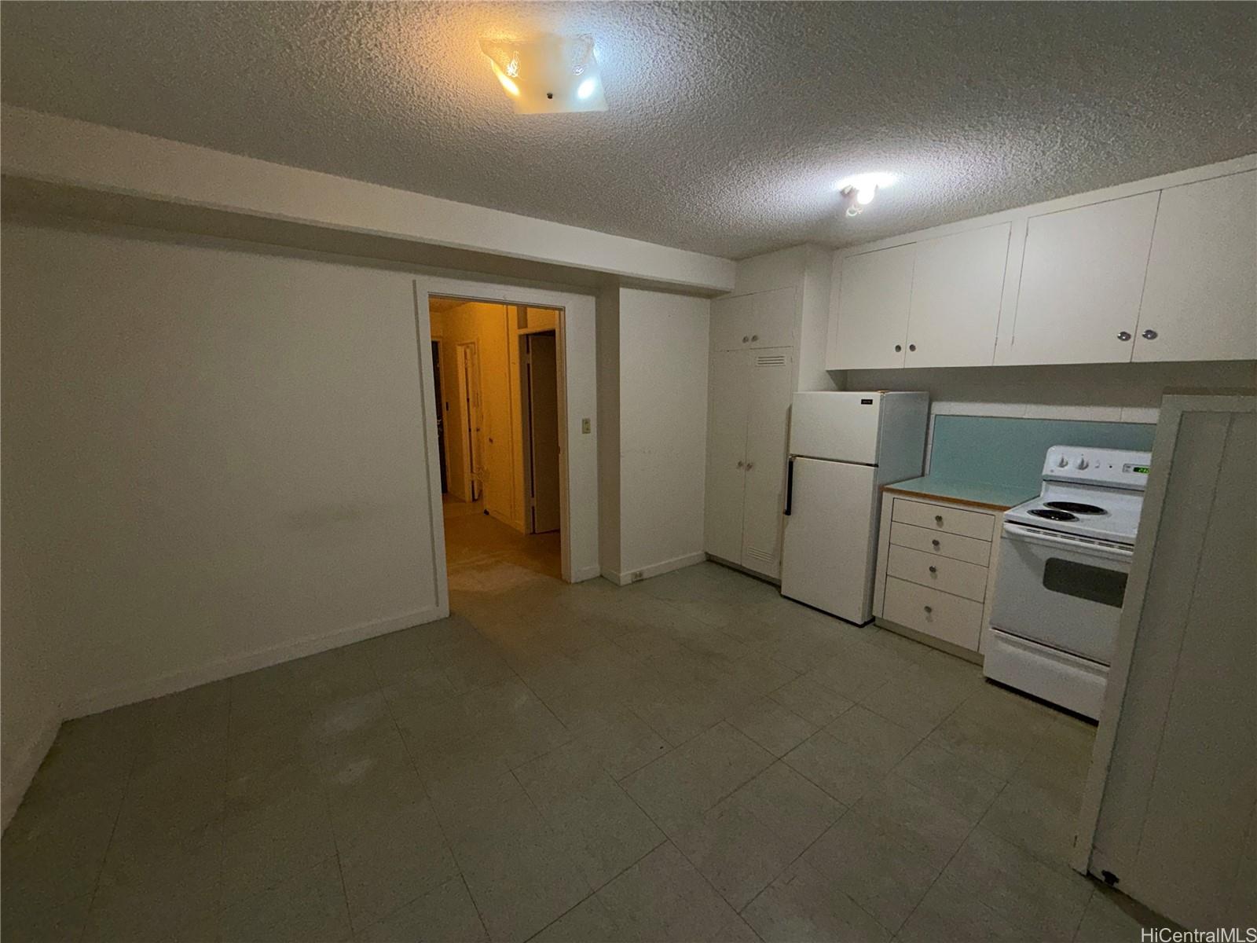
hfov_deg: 102.1
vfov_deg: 85.7
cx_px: 628
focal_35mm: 14
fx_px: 508
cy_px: 472
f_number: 2.2
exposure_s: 1/60
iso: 100
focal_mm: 2.22
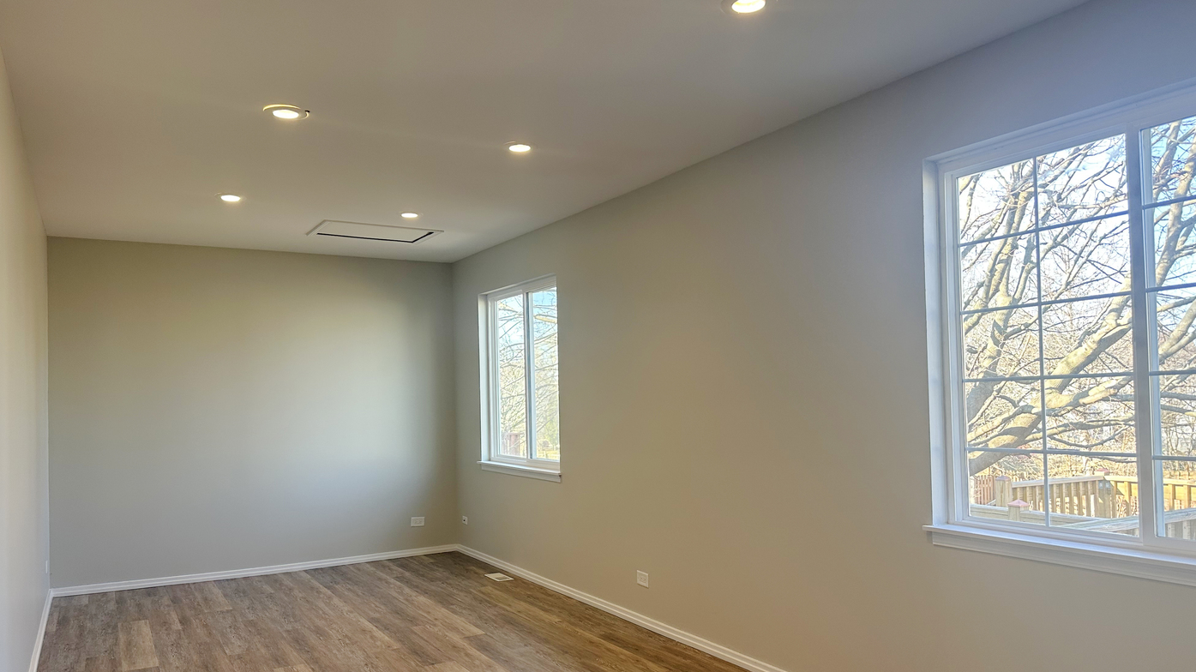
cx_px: 583
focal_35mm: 27
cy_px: 383
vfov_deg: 42.8
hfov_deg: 69.9
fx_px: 856
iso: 100
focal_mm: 6.86
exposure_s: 1/120
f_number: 1.78
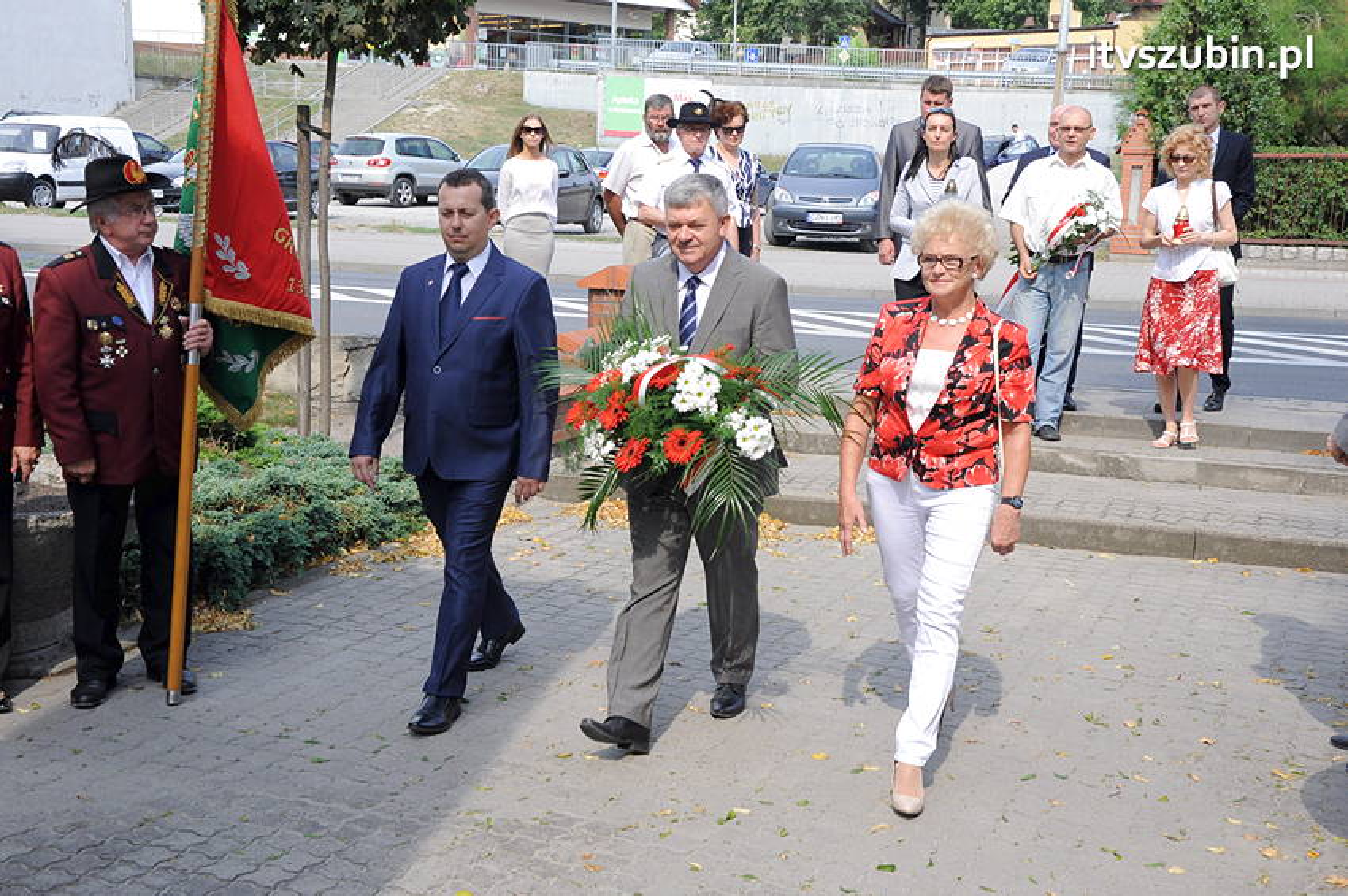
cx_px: 674
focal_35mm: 48
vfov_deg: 28.0
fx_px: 1796
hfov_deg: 41.1
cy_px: 448
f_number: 10
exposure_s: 1/400
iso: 500
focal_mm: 32
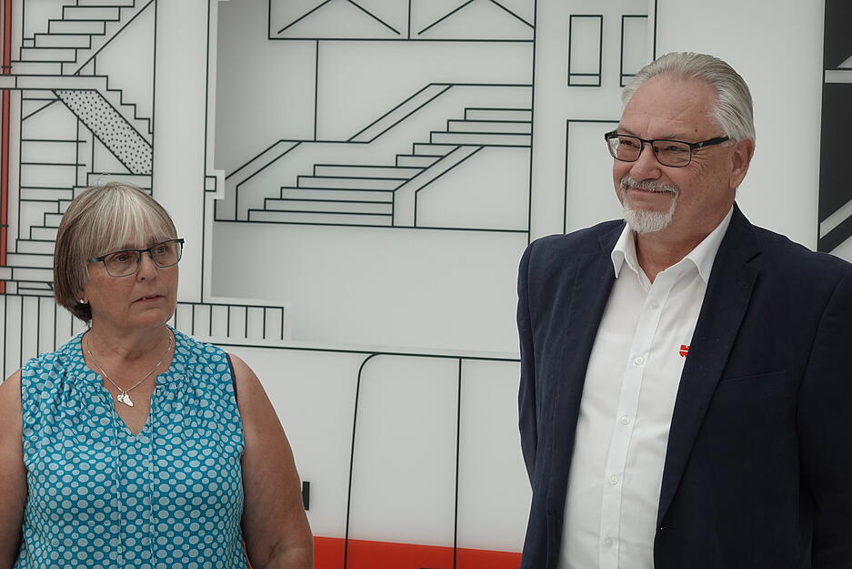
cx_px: 426
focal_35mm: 122
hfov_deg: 16.8
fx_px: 2888
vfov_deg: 11.2
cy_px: 284
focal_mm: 44.38
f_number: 4.5
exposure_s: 1/125
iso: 200
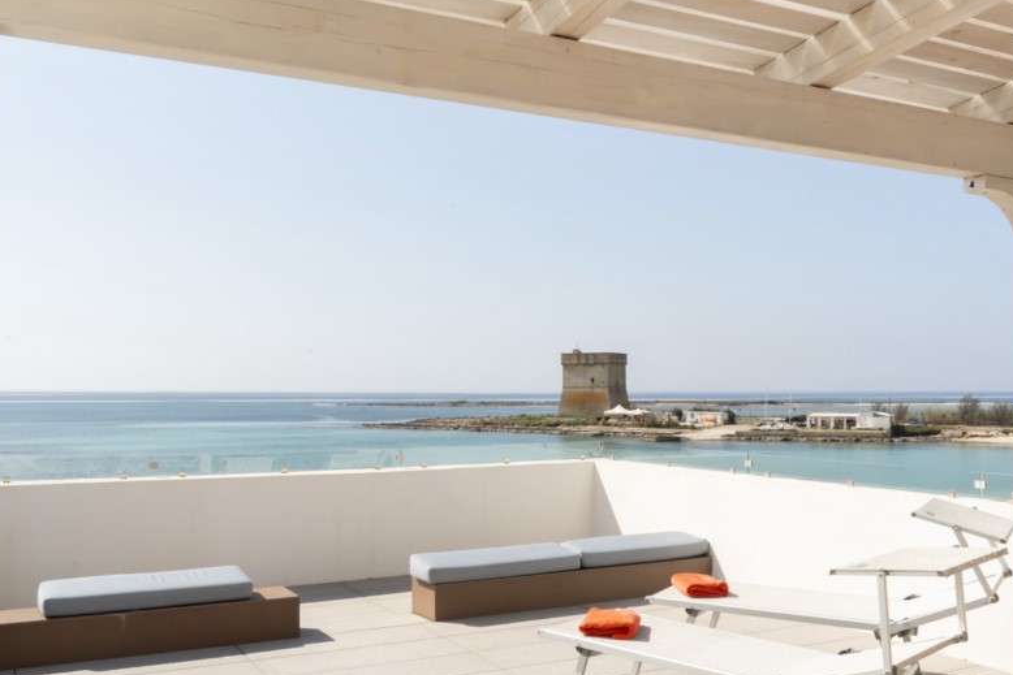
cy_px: 388
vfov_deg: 35.9
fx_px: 1041
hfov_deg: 51.9
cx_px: 521
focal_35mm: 37
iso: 640
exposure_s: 1/250
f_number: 22
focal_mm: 24
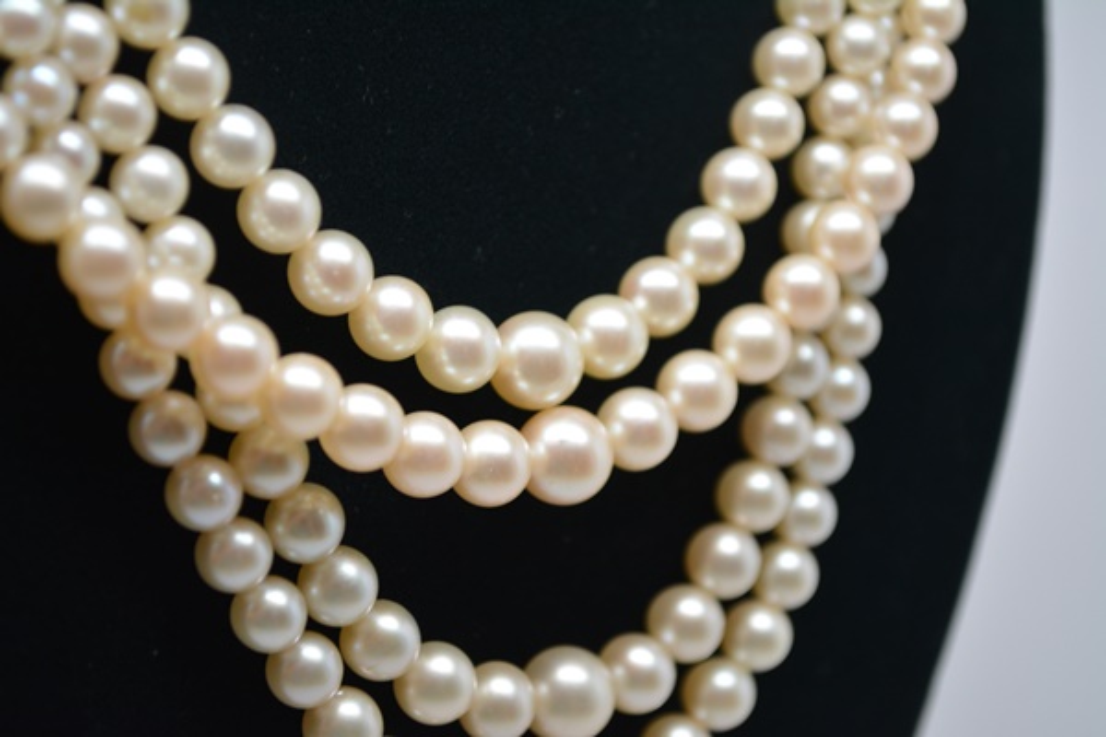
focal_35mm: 82
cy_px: 368
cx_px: 553
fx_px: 2534
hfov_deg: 24.6
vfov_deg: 16.6
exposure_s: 1/60
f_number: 5.6
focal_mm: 55
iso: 800
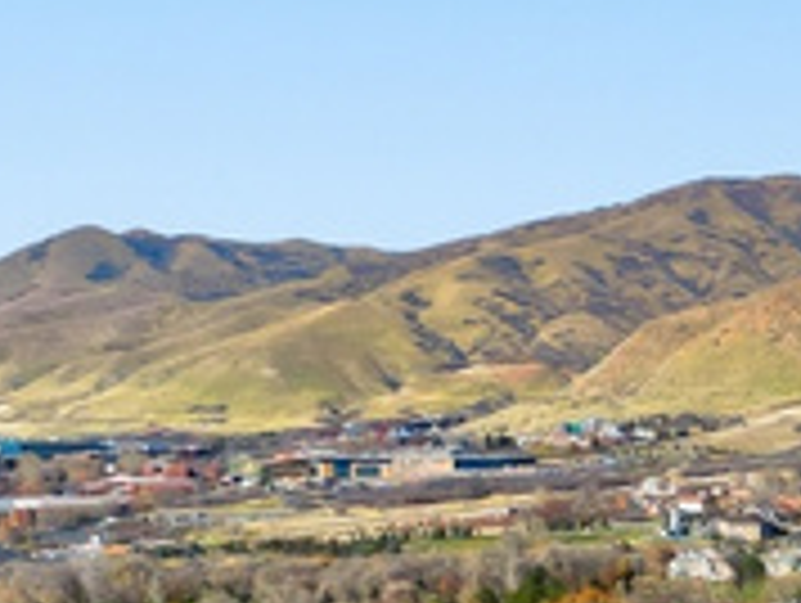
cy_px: 648
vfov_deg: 10.6
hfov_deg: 13.1
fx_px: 3198
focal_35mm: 138
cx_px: 1382
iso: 120
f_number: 1.7
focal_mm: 6.7
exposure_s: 1/5000
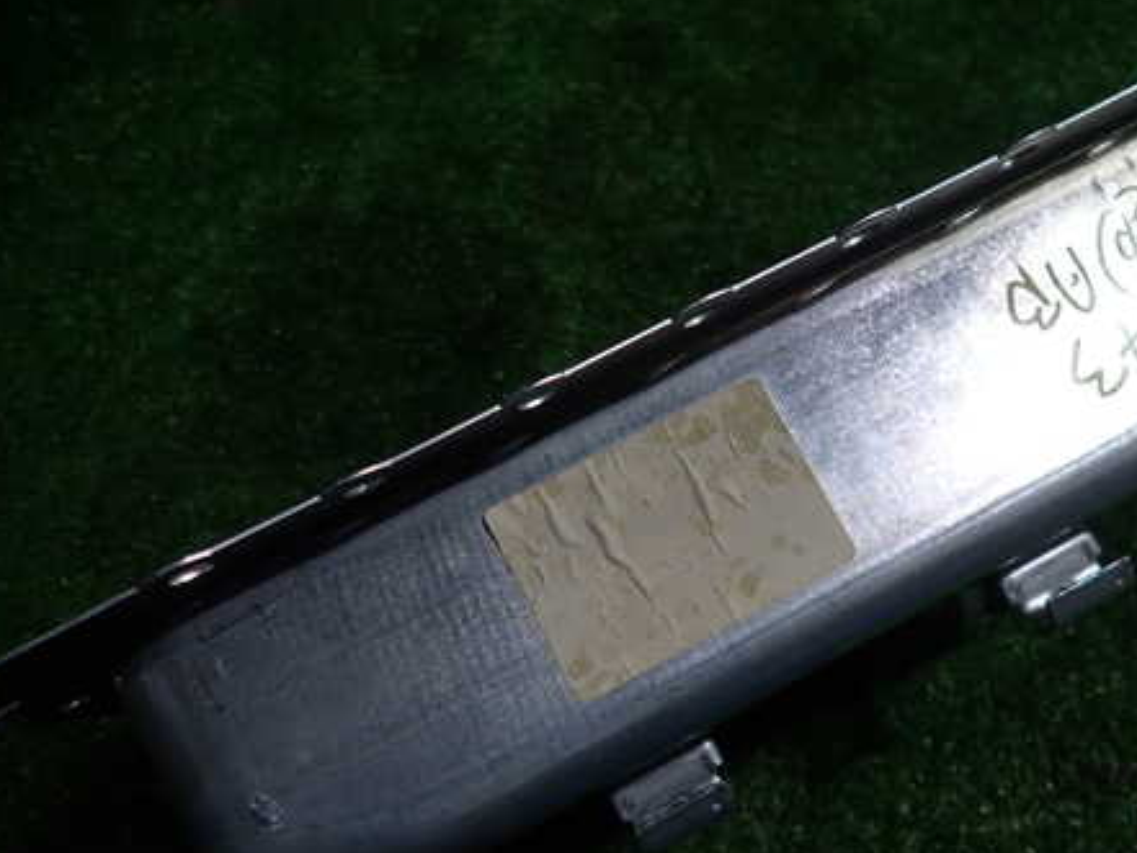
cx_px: 699
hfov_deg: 53.4
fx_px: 1117
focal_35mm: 34
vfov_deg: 41.7
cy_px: 477
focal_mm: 4.5
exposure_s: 1/80
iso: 100
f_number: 2
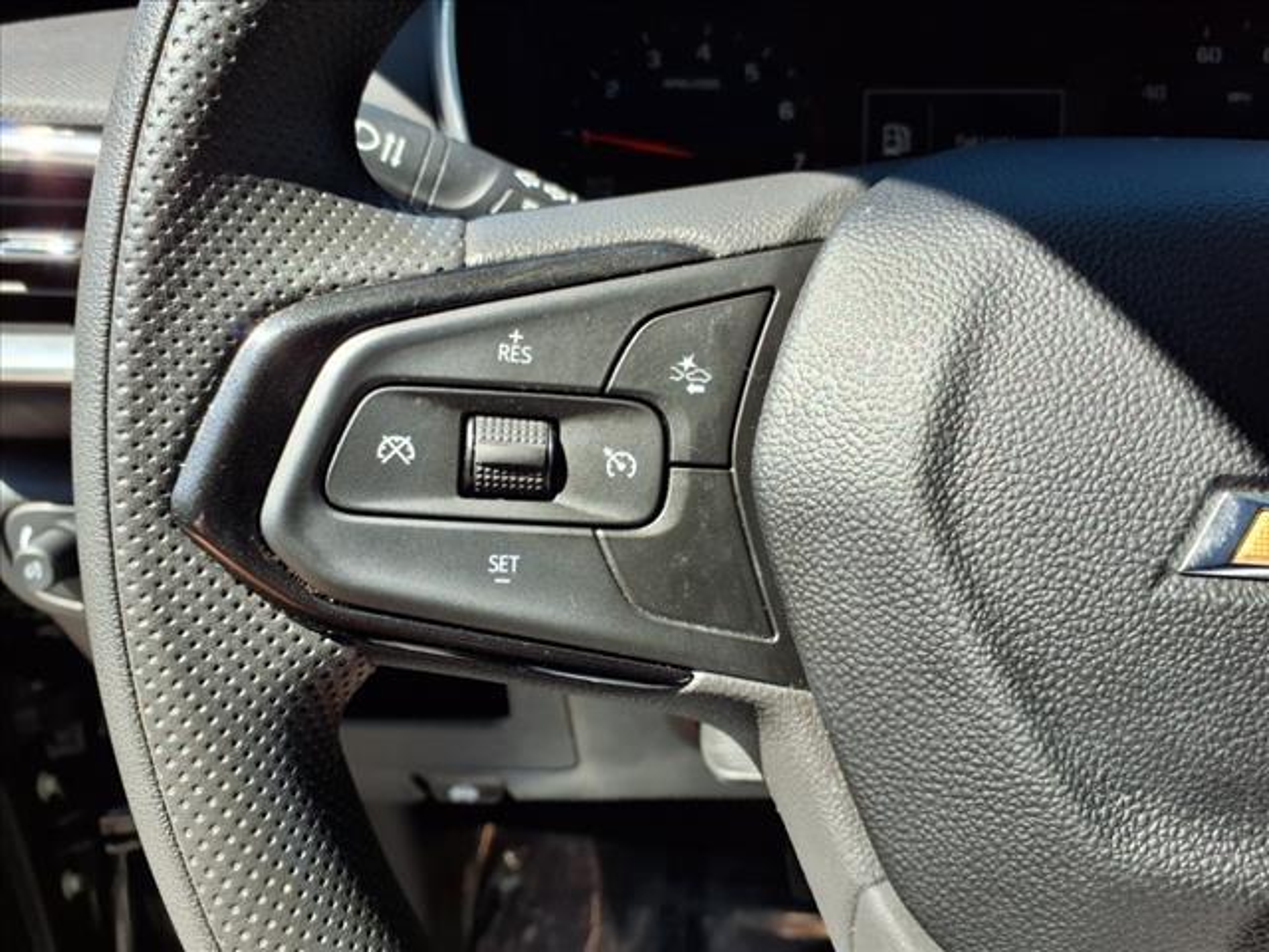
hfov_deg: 65.3
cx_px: 634
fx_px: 990
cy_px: 476
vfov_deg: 51.4
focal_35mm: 27
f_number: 1.9
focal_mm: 3.58
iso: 40
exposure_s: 1/526
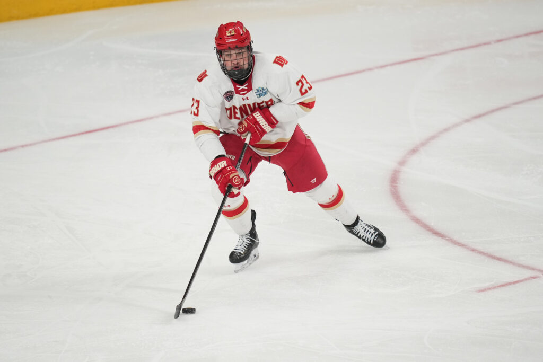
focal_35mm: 600
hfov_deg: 3.4
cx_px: 272
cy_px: 181
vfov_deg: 2.3
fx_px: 9051
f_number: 2.8
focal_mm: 400
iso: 2500
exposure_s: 1/2000
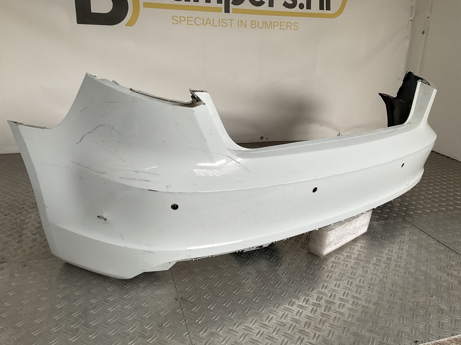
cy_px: 172
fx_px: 386
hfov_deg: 61.7
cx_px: 230
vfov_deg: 48.2
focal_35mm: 29
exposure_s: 1/100
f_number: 1.8
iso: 50
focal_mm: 3
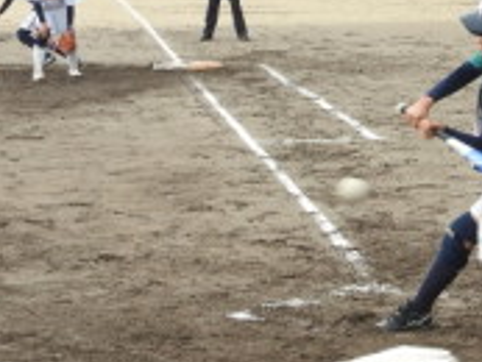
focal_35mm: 173
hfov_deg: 11.3
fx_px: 2411
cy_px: 164
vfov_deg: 8.6
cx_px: 476
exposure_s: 1/320
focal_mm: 9
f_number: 4
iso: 100
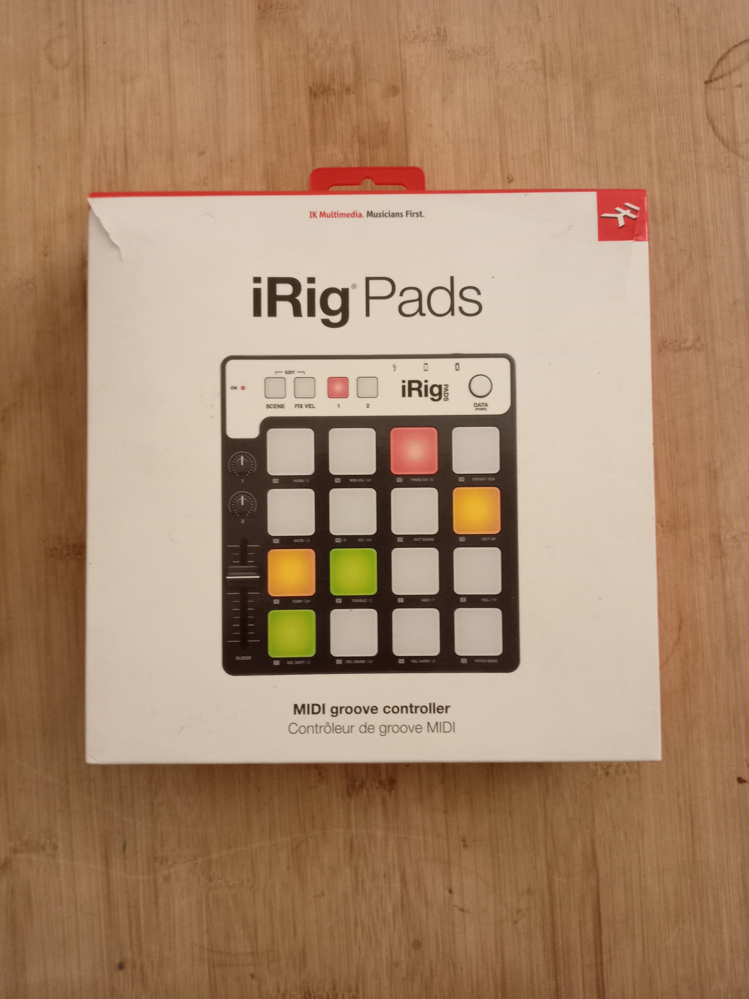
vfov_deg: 65.3
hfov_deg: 51.4
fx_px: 779
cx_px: 374
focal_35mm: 27
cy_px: 500
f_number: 1.8
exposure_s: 1/16.7
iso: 2996
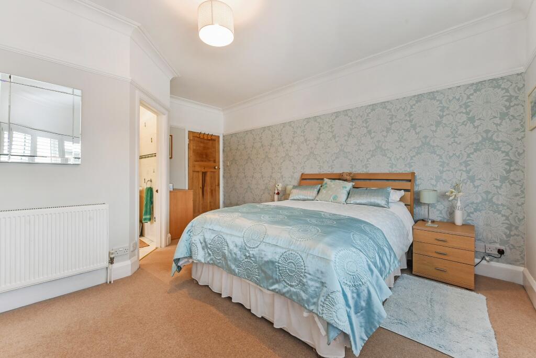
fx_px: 209
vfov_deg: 81.3
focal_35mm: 14
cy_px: 179
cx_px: 268
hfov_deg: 104.2
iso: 400
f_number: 8
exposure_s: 1/10
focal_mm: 14
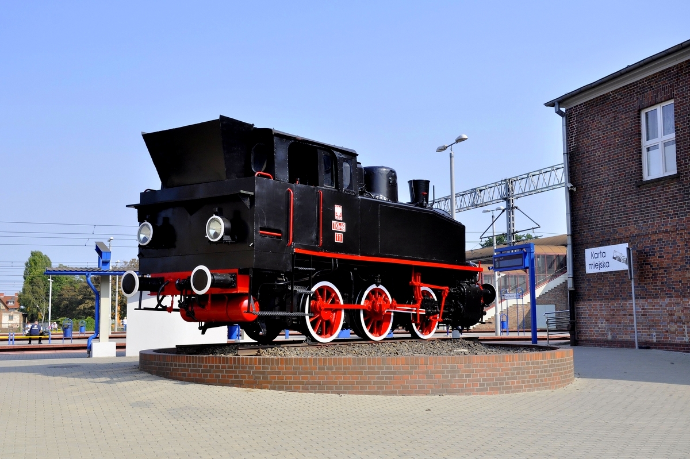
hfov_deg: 43.6
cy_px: 230
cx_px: 345
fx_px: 862
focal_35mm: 45
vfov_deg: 29.8
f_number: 9
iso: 200
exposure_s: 1/320
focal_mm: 30
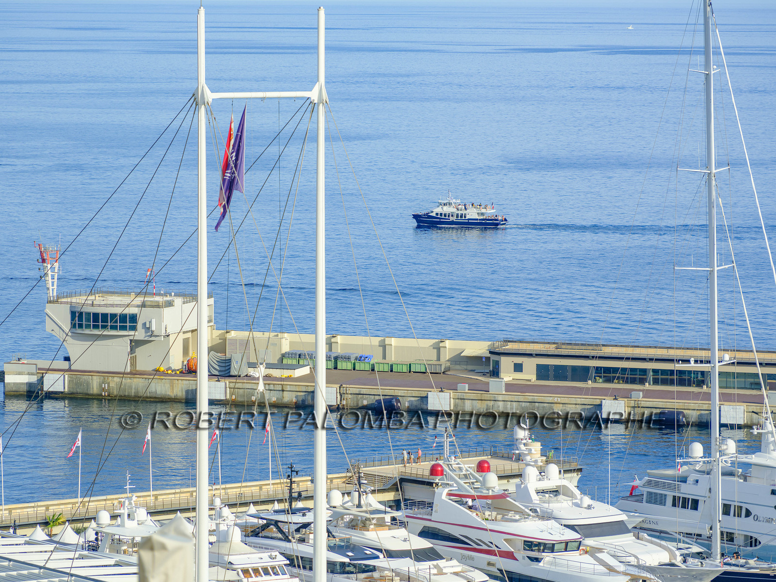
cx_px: 388
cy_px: 291
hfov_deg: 12.5
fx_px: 3542
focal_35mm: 158
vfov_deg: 9.4
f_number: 5.6
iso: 320
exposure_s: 1/250
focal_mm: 200
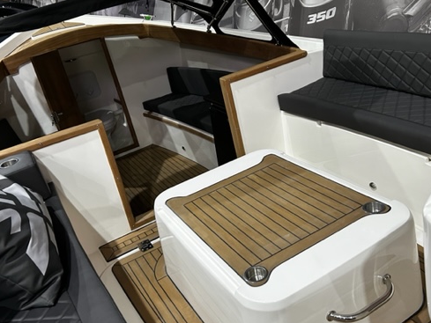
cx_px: 224
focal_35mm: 34
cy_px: 148
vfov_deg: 41.8
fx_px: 423
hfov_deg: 53.9
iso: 200
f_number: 1.5
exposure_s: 1/50
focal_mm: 5.7
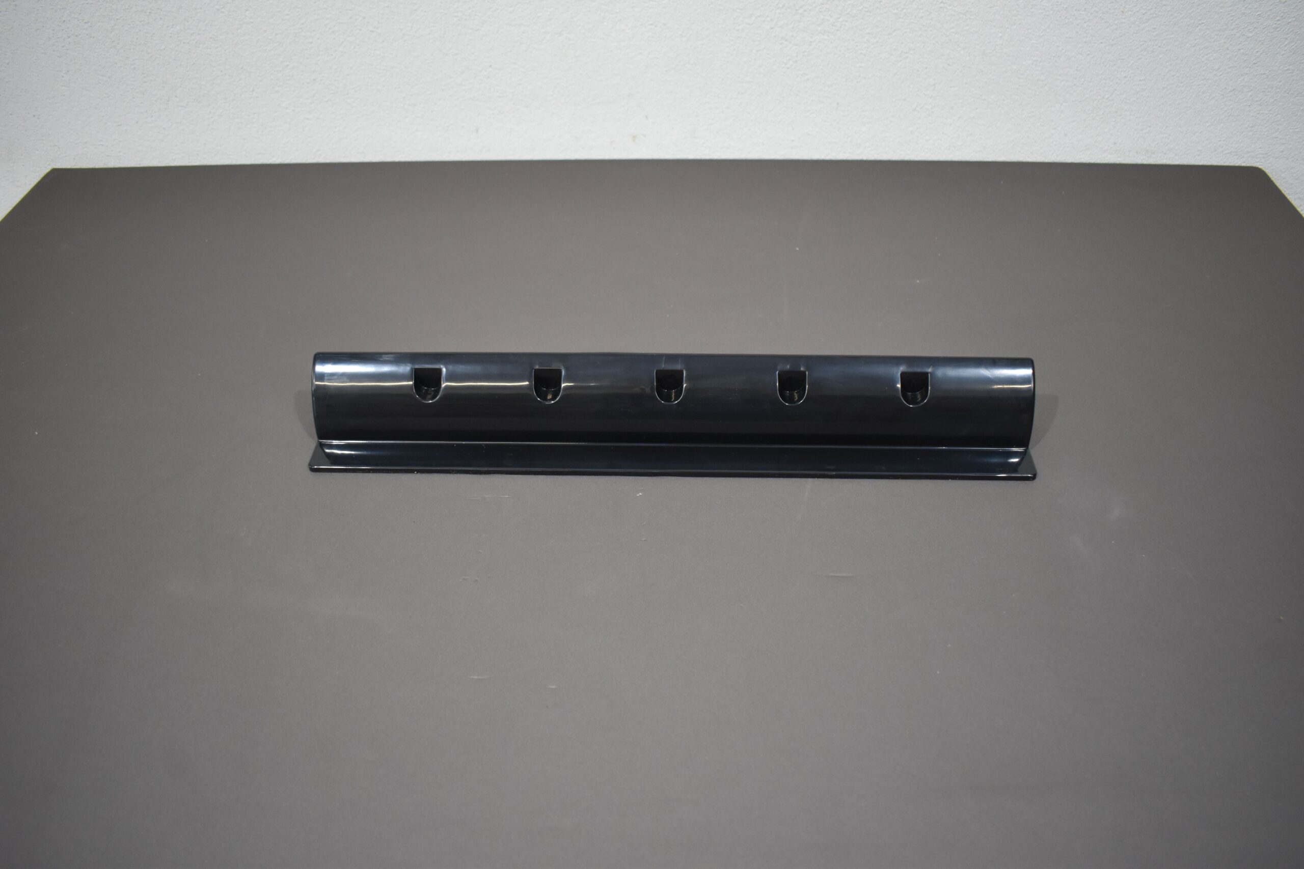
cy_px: 434
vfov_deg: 47.9
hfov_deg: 67.4
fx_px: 978
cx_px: 652
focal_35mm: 27
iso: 800
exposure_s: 1/200
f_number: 3.5
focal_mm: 18
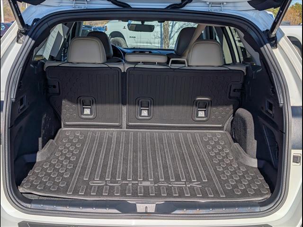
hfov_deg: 38.9
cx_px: 152
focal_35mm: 49
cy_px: 114
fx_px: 429
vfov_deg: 29.7
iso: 20
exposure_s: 1/2500
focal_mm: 6.9
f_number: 1.68
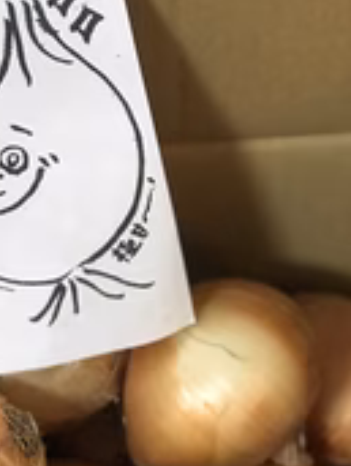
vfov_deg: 14.7
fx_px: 1791
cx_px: -24
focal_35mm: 133
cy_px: 349
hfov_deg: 11.1
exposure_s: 1/50
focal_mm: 6.6
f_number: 2.8
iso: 250
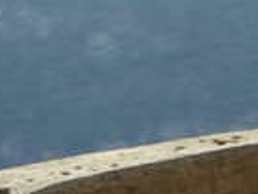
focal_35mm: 593
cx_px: 237
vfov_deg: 2.5
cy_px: 57
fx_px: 4420
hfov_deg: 3.3
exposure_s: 1/80
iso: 80
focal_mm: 23.9
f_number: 6.1
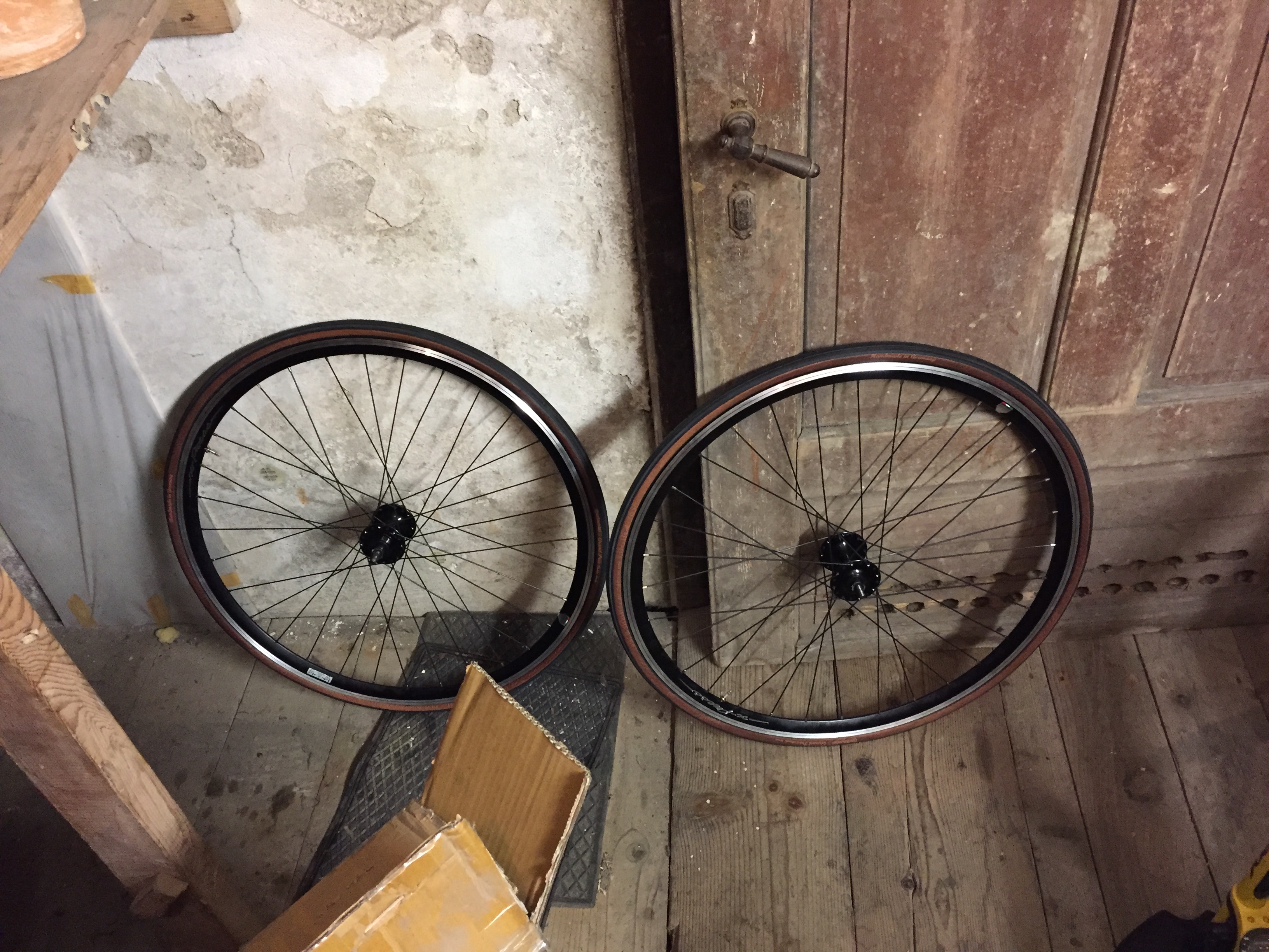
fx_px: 1063
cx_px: 634
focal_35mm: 29
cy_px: 476
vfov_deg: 48.2
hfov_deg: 61.7
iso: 250
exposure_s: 1/25
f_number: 2.2
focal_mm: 4.15
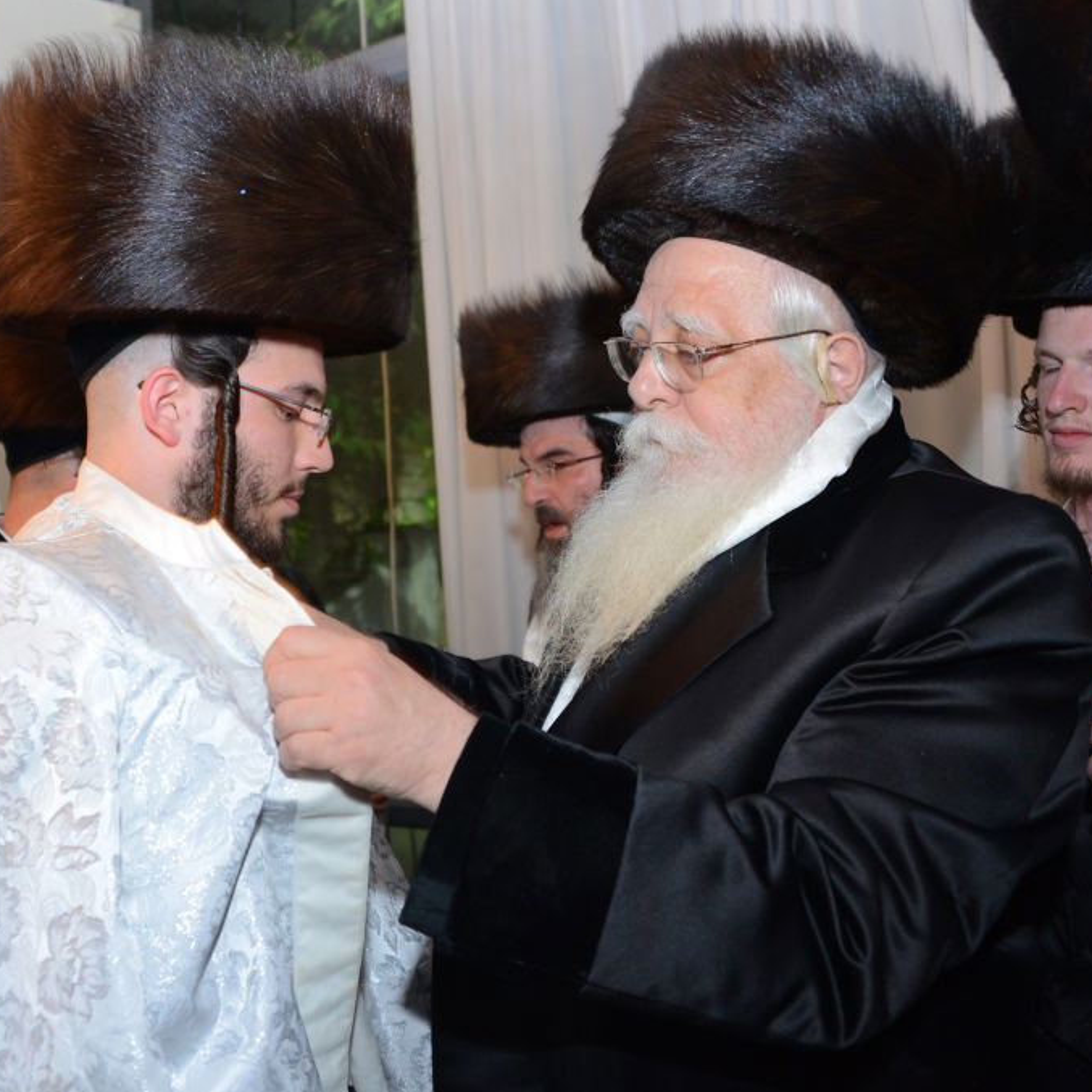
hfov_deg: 45.8
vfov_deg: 46.0
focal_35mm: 36
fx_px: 1285
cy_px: 544
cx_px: 444
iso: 1600
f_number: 4
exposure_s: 1/80
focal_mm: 28
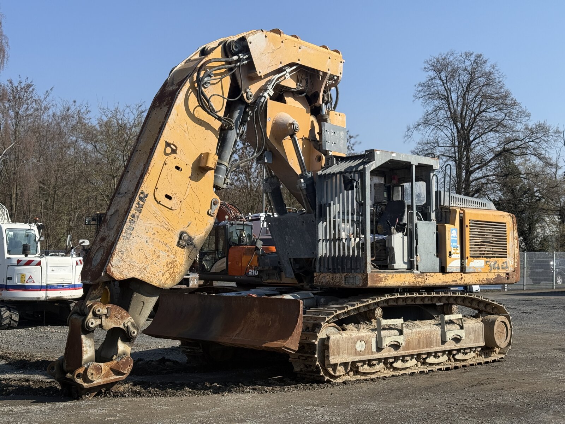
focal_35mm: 48
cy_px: 212
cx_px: 282
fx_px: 783
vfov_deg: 30.3
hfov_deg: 39.7
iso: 64
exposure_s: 1/4587
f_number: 1.78
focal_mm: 6.76
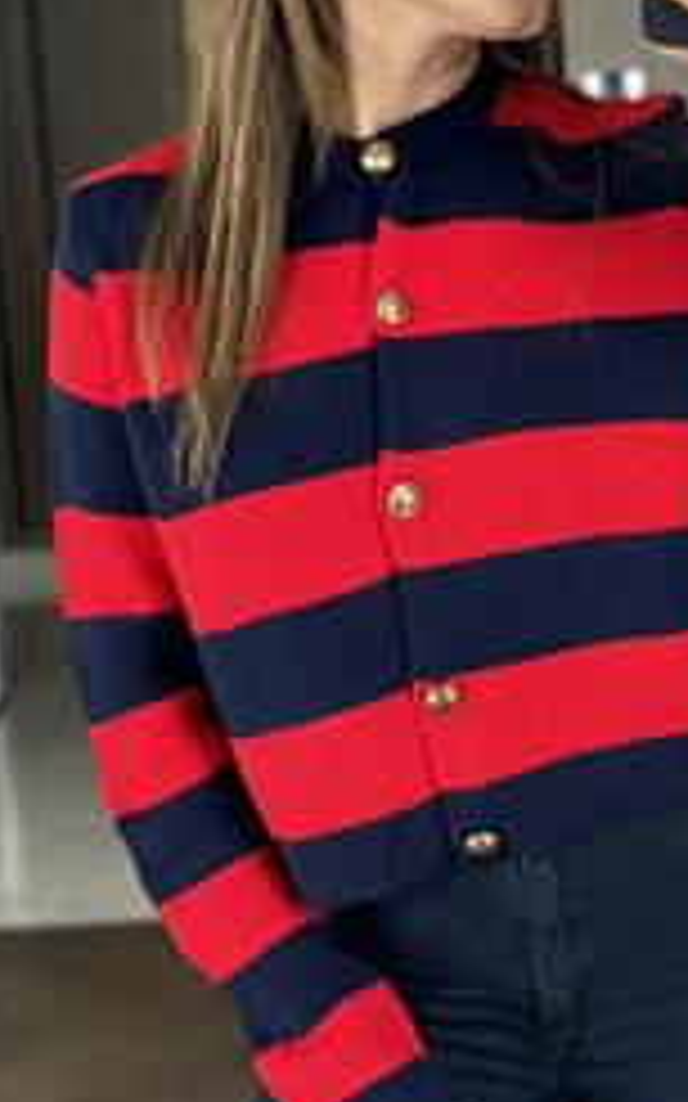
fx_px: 3152
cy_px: 544
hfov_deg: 12.4
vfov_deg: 19.8
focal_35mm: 105
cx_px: 513
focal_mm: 6.86
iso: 400
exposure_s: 1/46
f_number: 1.78
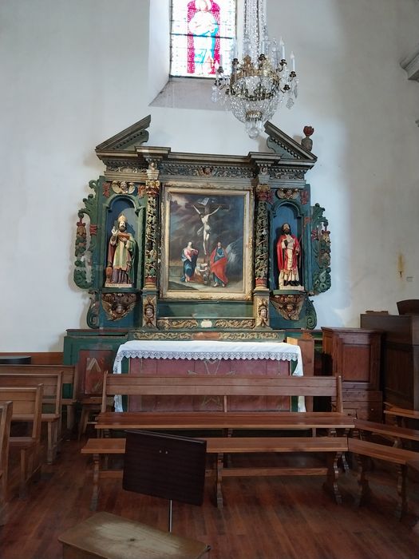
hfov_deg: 53.1
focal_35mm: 26
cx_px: 210
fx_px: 420
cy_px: 280
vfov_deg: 67.3
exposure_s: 1/25
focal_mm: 4
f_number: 1.8
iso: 400
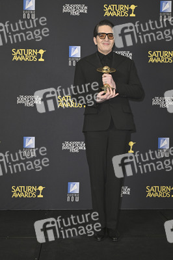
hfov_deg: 27.5
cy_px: 130
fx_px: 354
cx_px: 86
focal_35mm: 49
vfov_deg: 40.4
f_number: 5.6
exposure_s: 1/320
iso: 2000
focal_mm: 49
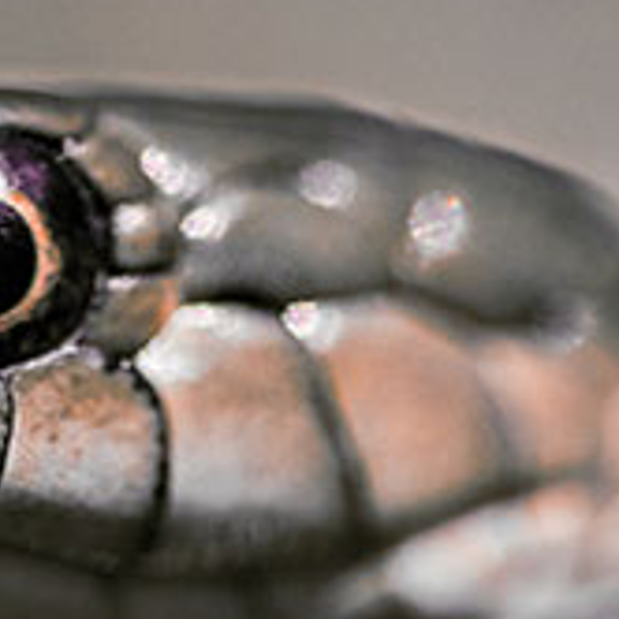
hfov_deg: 3.3
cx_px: 37
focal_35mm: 536
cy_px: 572
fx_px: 10844
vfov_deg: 3.3
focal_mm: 210
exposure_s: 1/2500
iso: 720
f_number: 8.5
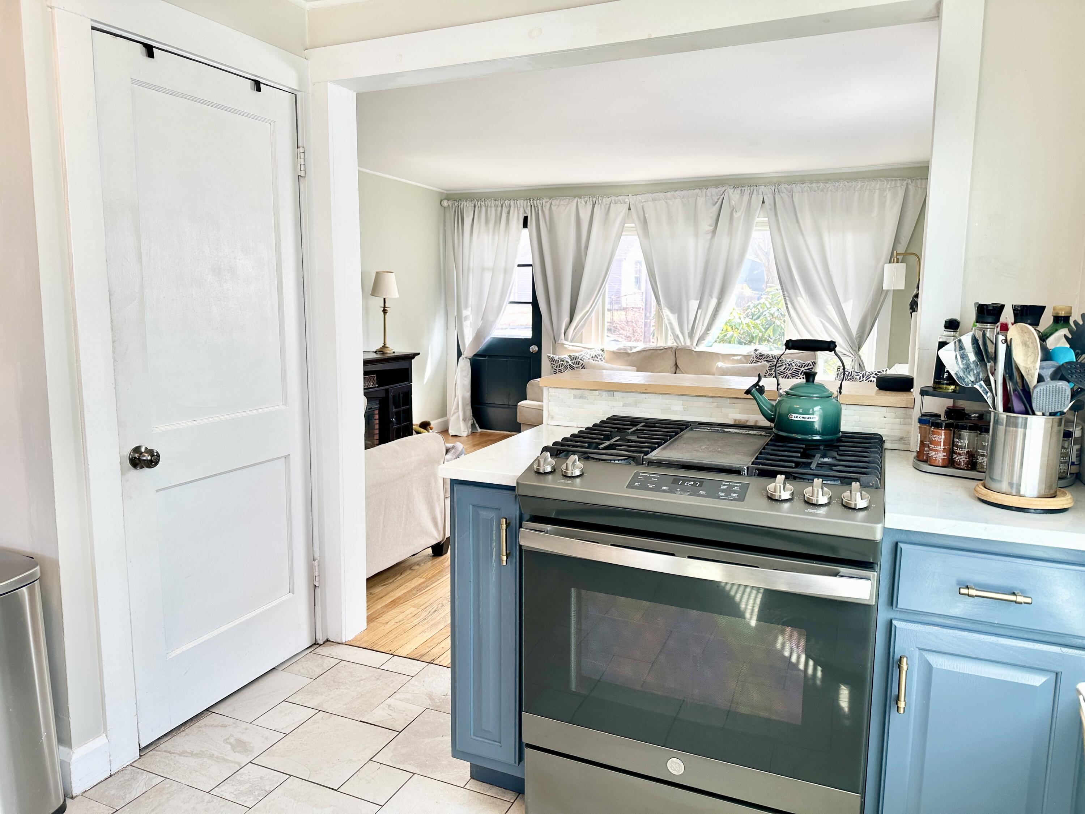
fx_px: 752
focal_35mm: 24
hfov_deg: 71.6
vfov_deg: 56.8
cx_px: 542
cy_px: 407
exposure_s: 1/120
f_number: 1.78
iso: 64
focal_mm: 6.86
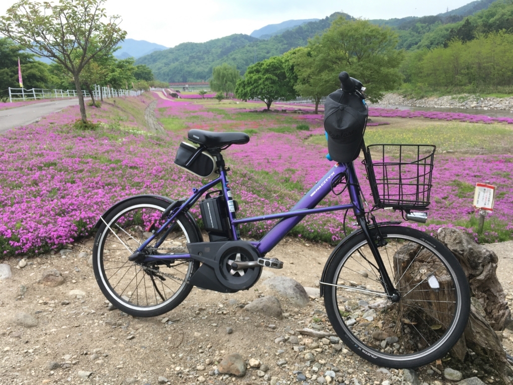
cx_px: 256
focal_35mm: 29
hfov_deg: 61.7
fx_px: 430
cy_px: 192
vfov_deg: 48.2
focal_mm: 4.15
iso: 25
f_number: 2.2
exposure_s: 1/300
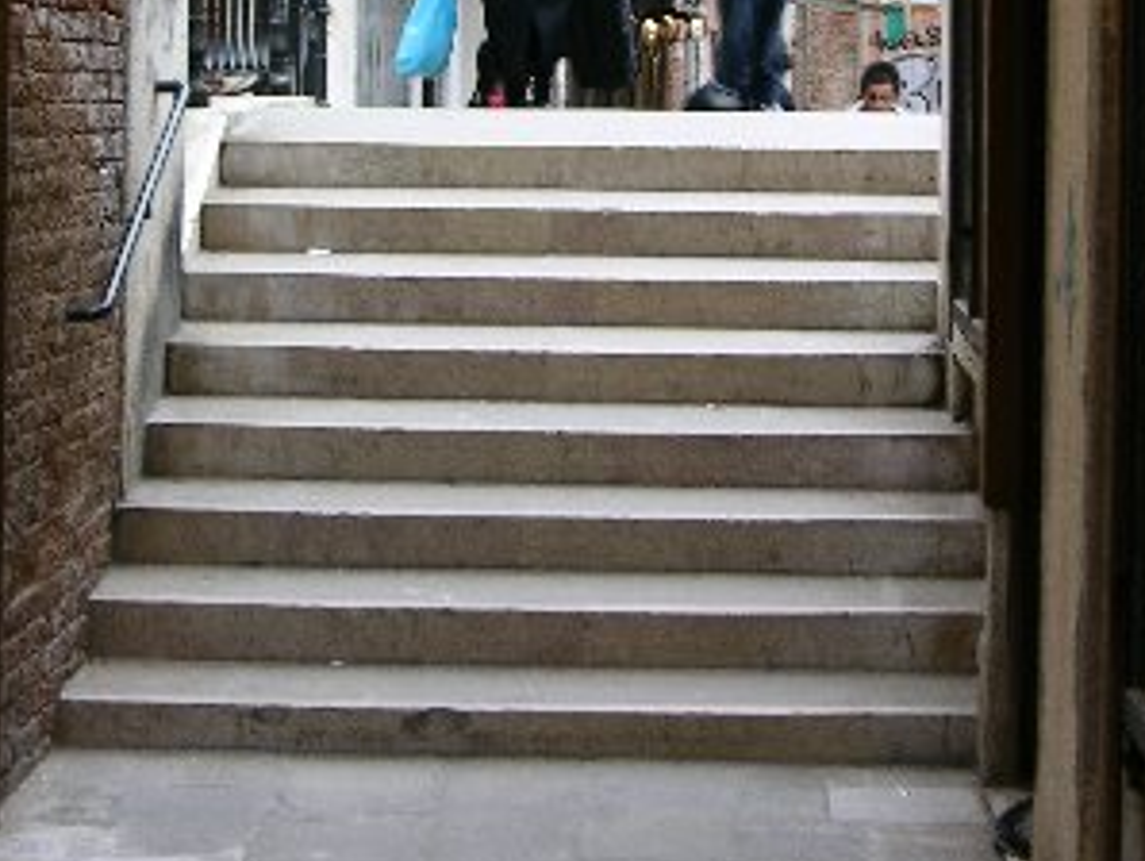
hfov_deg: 16.1
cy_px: 73
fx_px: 4039
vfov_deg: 12.1
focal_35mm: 122
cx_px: 624
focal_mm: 15.7
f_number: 3.2
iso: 50
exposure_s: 1/15.8
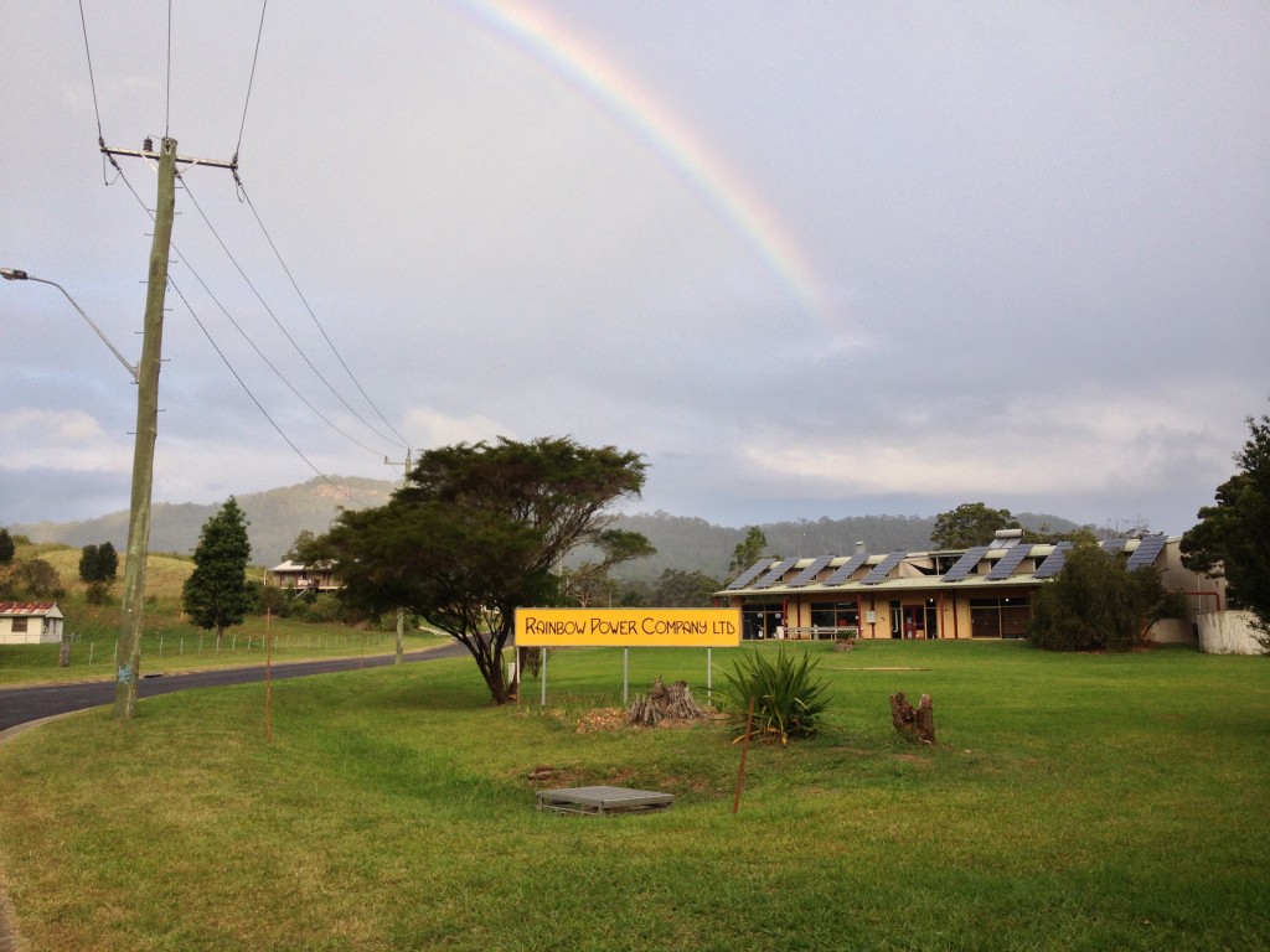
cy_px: 476
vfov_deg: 40.7
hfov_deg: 52.6
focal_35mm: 35
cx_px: 635
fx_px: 1284
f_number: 2.4
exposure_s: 1/361
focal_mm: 4.28
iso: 50
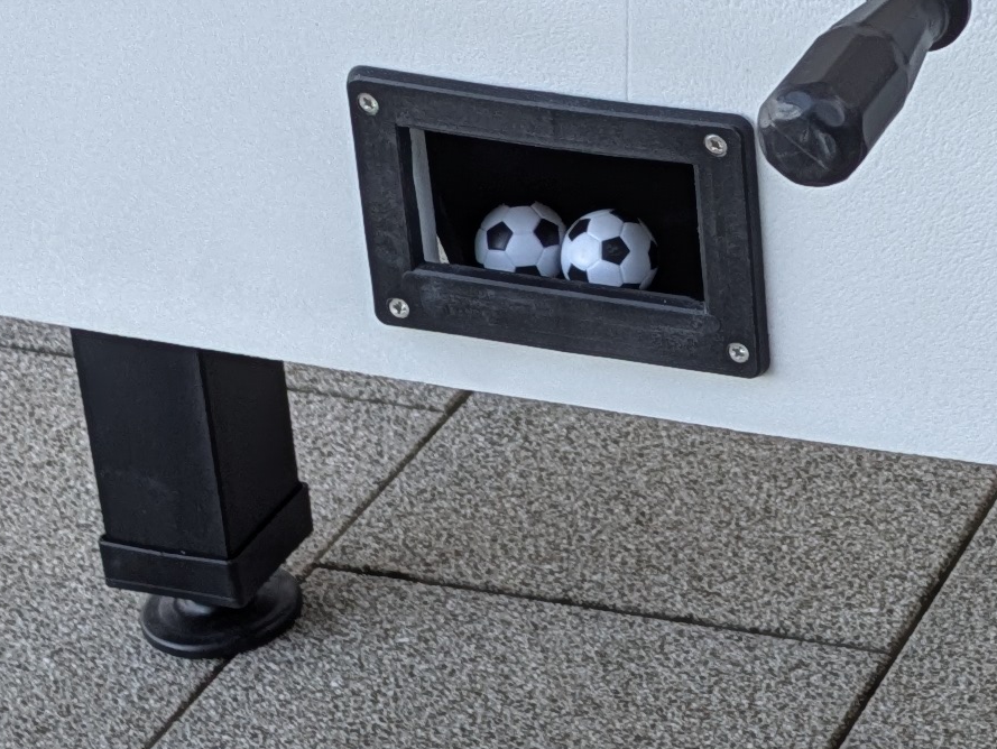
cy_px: 307
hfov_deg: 15.0
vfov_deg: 11.4
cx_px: 930
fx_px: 3747
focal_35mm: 130
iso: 46
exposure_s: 1/100
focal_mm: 5.43
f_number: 1.89
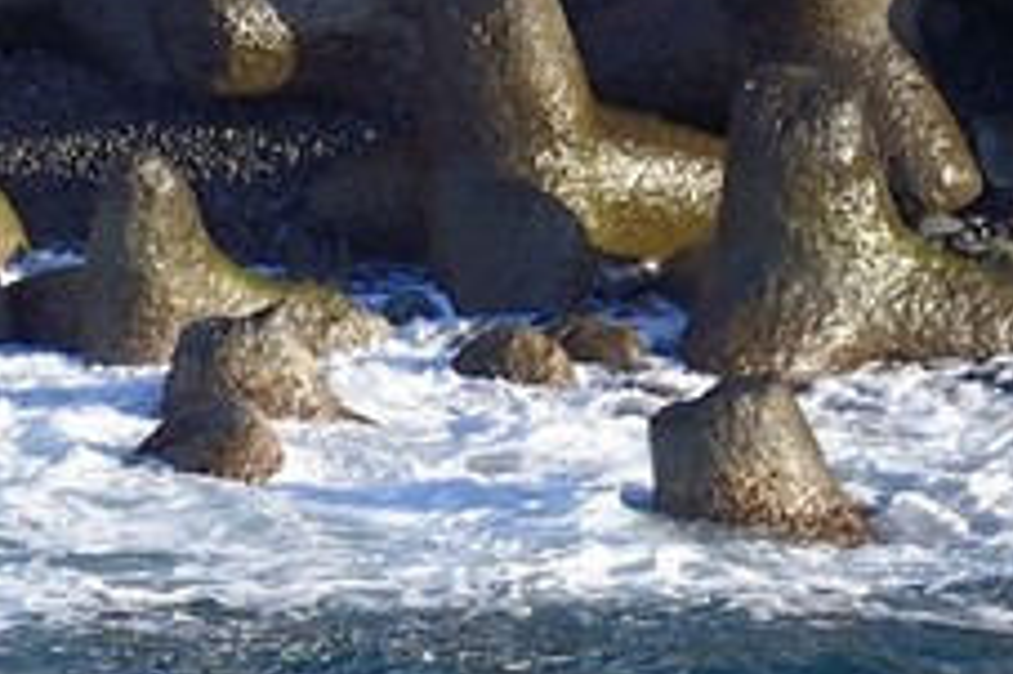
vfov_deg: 1.4
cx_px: -2039
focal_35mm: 952
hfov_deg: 2.1
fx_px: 26768
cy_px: -1254
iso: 200
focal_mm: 135
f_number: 7.1
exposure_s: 1/250
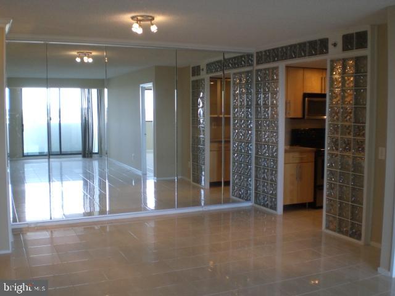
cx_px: 198
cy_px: 148
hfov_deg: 49.0
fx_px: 434
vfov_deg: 37.7
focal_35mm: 38
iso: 200
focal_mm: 6.3
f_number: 3.1
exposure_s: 1/80
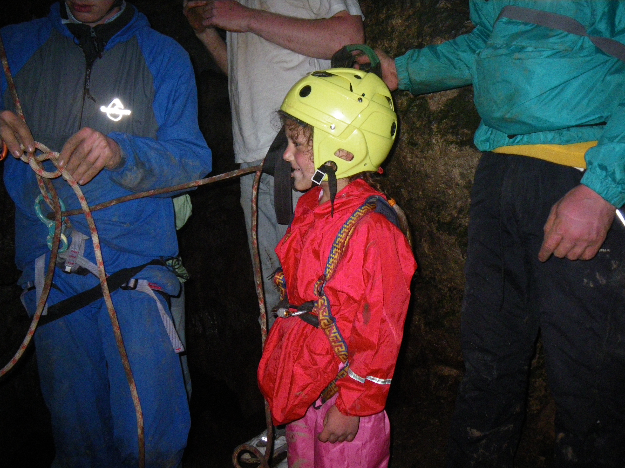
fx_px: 506
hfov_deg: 63.4
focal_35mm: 28
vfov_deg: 49.7
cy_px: 234
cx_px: 312
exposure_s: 1/50
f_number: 3.5
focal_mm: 5
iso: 400
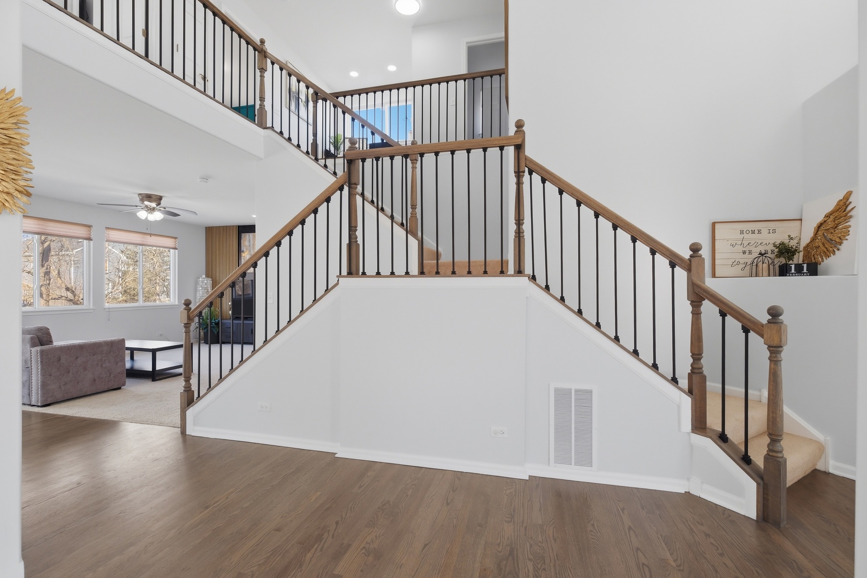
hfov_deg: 100.4
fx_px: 361
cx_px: 434
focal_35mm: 15
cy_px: 289
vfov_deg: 77.3
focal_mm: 10
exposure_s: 1/900
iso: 640
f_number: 7.1
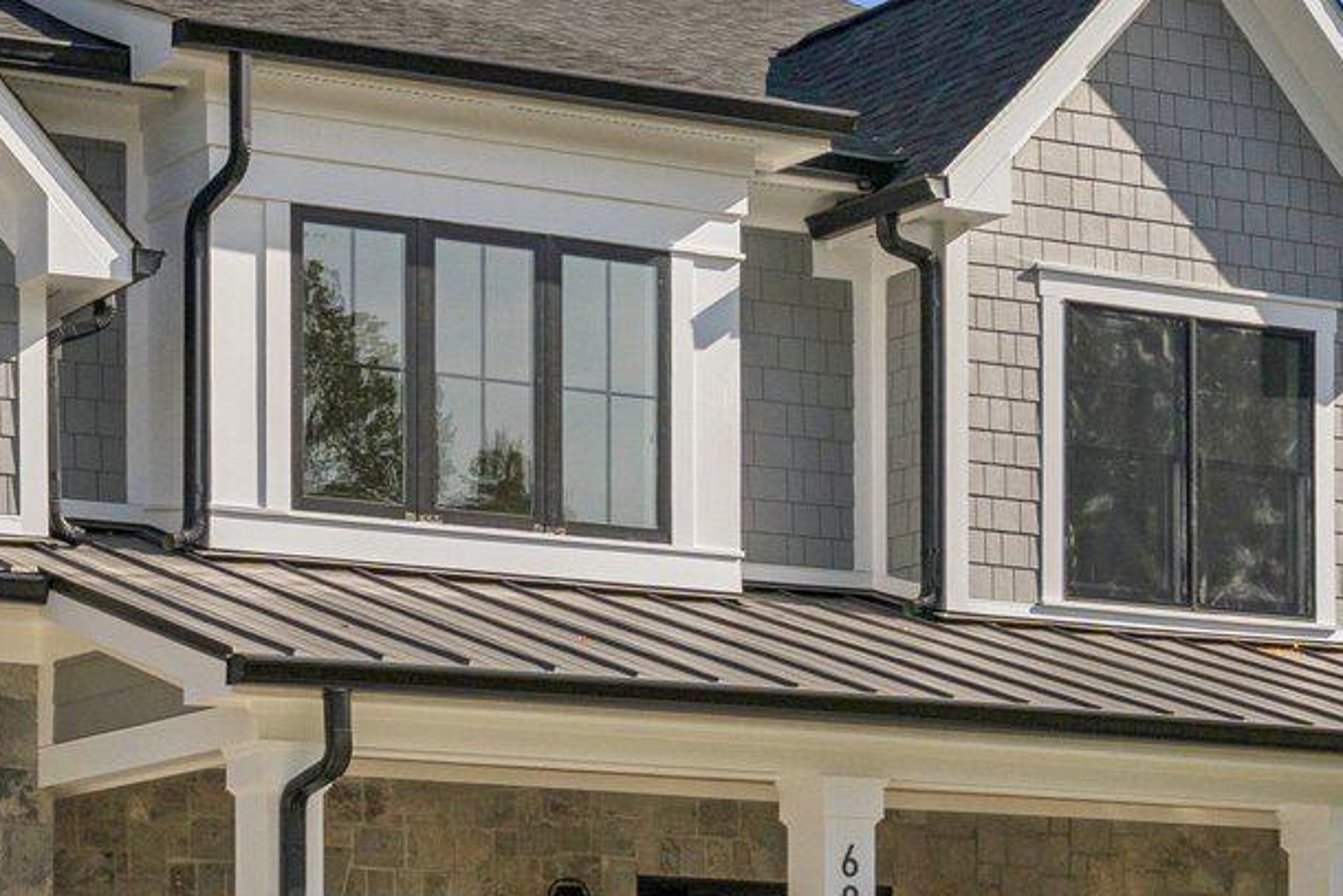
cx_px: 42
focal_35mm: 106
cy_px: 692
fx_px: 3943
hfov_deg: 18.9
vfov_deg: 12.9
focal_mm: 31.5
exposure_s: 1/800
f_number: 11
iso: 400
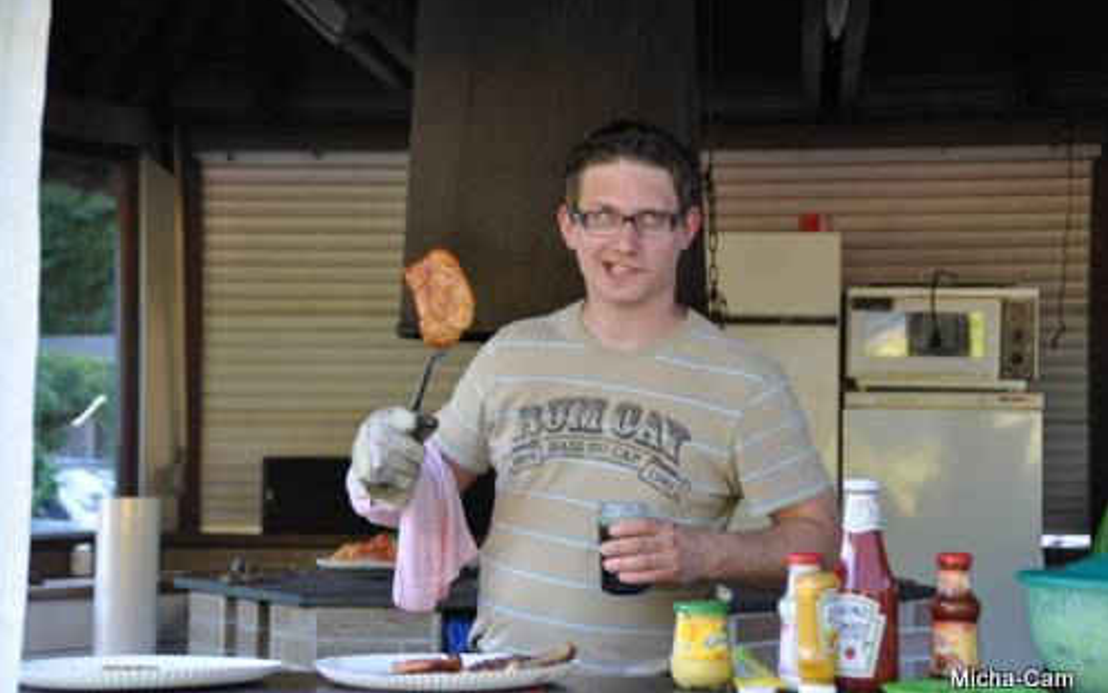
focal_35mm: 86
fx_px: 2598
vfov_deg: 15.2
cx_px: 553
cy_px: 352
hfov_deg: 24.1
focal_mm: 56
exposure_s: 1/125
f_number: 5
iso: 1100
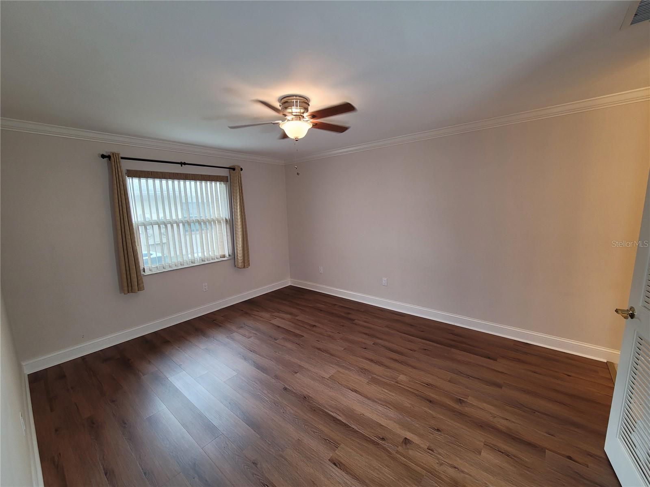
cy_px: 244
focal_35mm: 13
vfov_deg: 89.9
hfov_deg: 106.2
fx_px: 244
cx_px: 325
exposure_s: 1/60
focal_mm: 2.2
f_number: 2.2
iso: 100
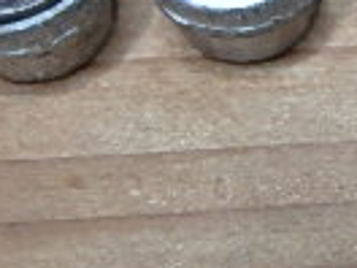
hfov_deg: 17.2
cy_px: 46
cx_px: 552
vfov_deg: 14.4
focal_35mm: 102
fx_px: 1052
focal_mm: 3.7
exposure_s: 1/30
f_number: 3.5
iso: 400
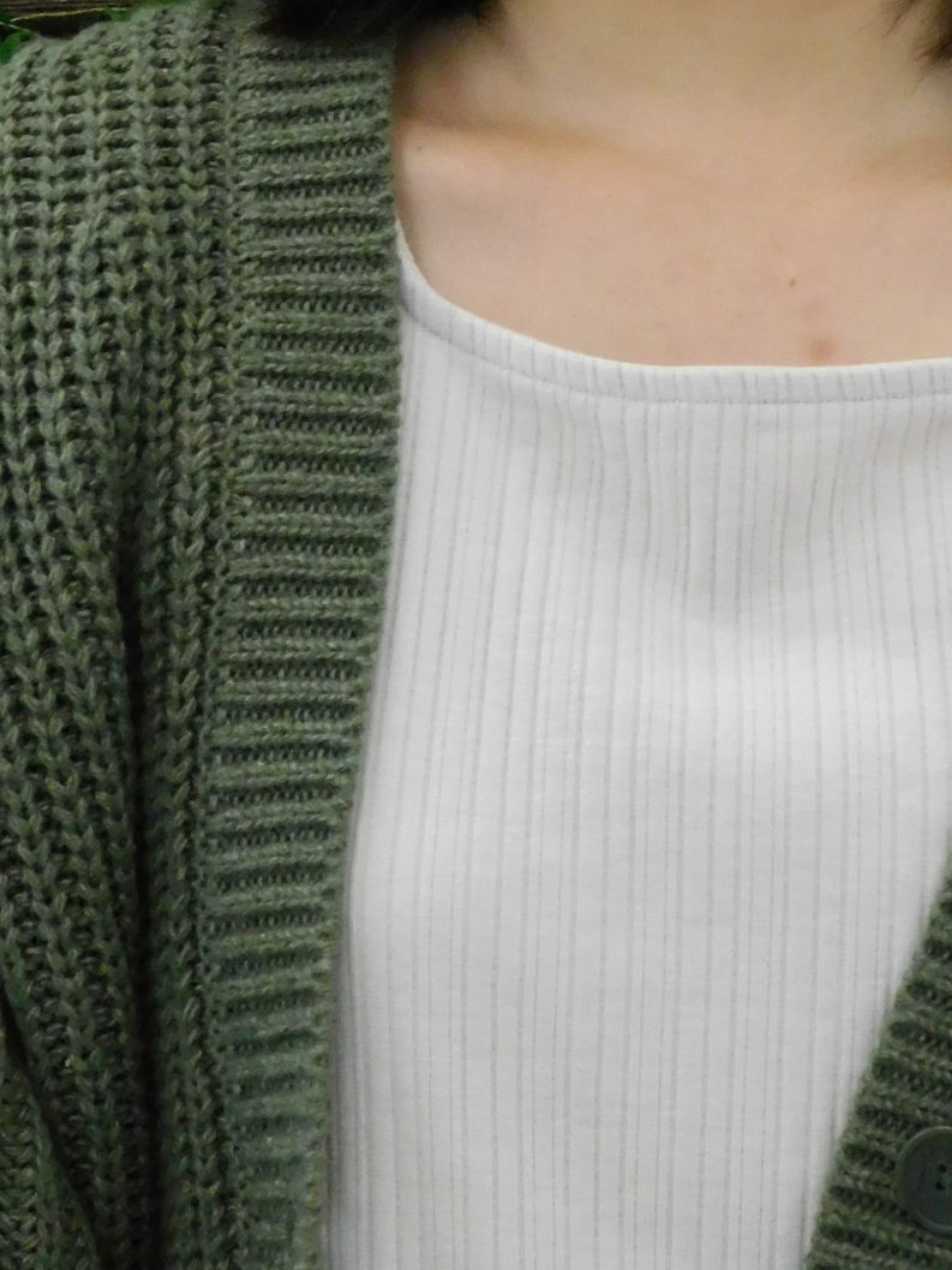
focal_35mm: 172
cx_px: 643
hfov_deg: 8.6
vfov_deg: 11.4
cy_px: 102
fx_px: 6306
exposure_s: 1/20
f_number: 4.3
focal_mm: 12.6
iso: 400
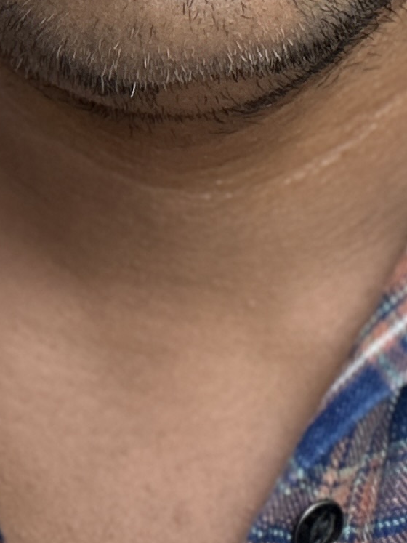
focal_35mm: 124
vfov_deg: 14.5
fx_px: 1944
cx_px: 191
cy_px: -350
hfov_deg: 11.9
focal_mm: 2.69
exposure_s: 1/72
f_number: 1.9
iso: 80
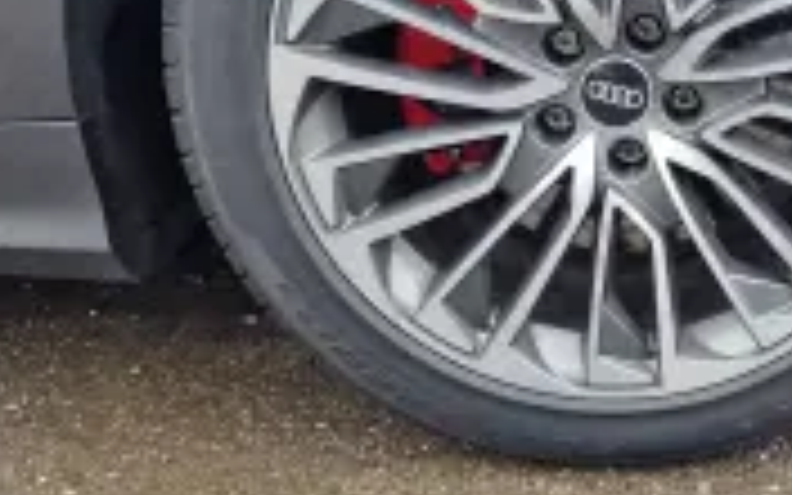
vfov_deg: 25.7
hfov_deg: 37.9
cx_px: 698
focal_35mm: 50
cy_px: 180
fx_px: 1079
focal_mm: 6.4
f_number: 1.8
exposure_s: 1/180
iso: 50
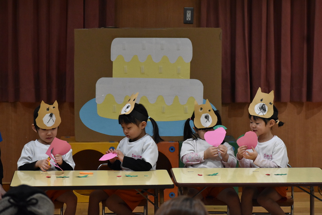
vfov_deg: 9.6
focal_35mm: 142
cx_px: 161
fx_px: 1276
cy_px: 108
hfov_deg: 14.4
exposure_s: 1/400
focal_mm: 95
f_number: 5
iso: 4000
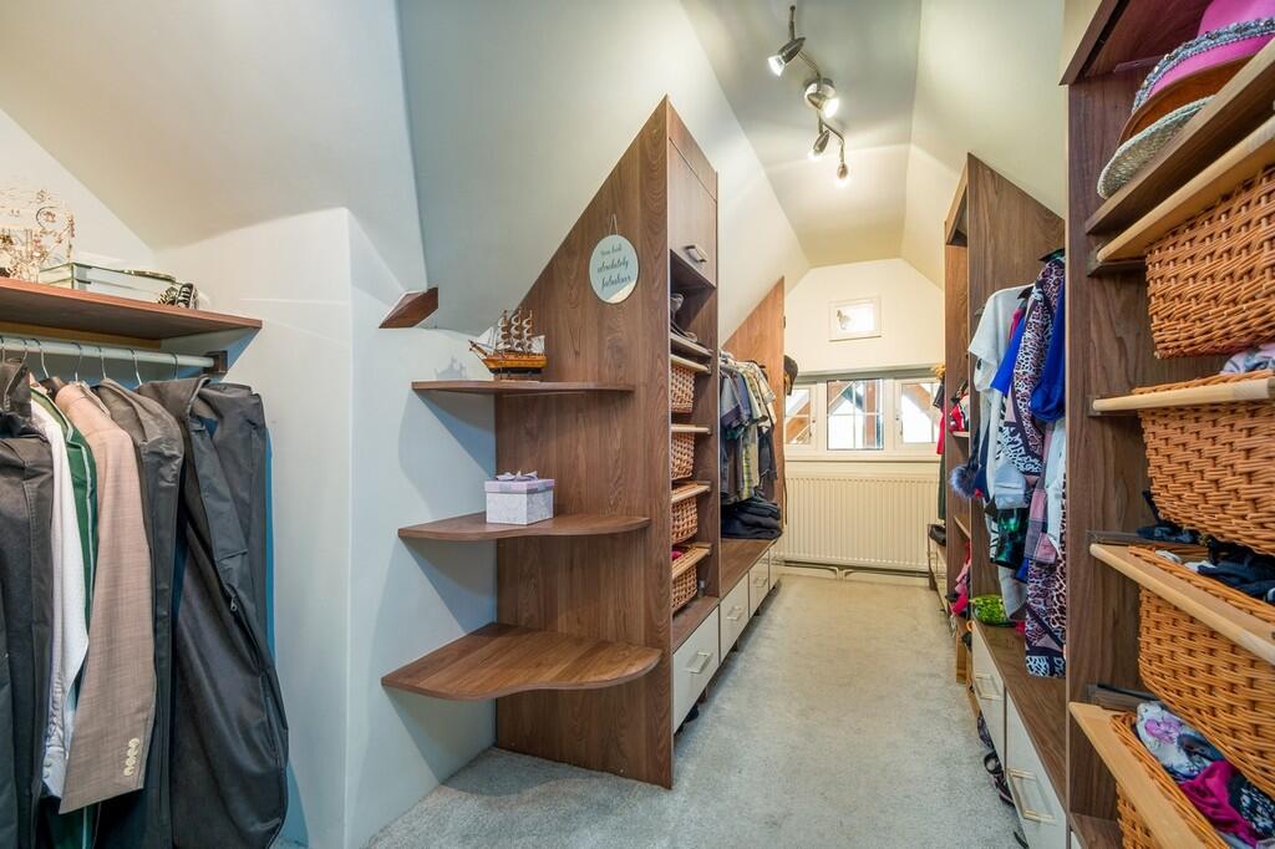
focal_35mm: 15
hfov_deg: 100.4
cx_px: 638
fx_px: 531
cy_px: 424
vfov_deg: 77.3
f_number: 7.1
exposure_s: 1/1.25
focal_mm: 10.3
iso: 160
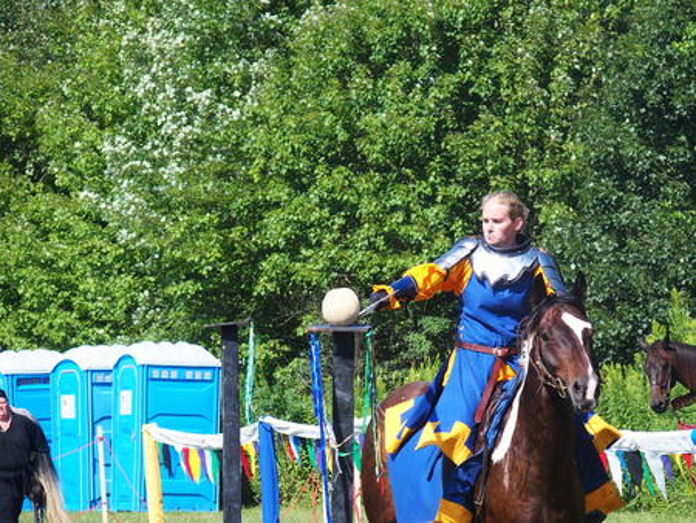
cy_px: 262
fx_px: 4426
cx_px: 348
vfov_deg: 6.8
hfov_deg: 9.0
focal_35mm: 220
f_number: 3.5
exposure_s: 1/800
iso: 100
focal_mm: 46.7
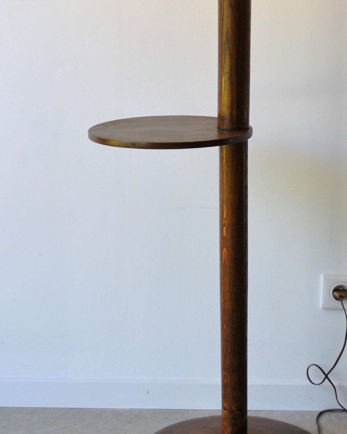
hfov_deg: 14.8
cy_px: 107
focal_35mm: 104
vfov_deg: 18.3
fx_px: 1335
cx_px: 241
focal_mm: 30
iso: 200
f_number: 4.5
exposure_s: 1/50
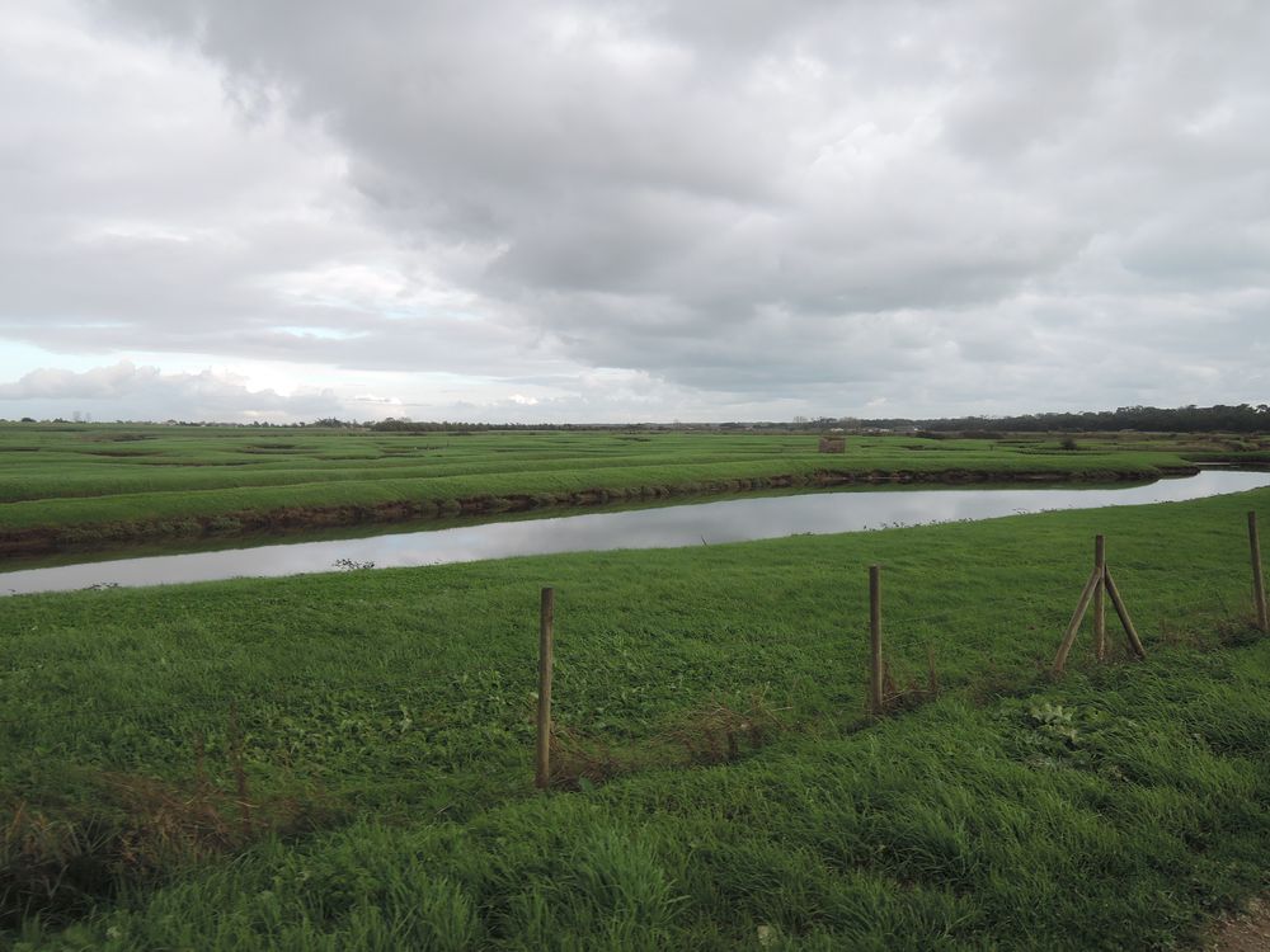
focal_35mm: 24
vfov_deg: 56.8
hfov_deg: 71.6
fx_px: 881
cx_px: 635
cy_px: 476
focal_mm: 5.1
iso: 80
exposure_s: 1/320
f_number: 2.8
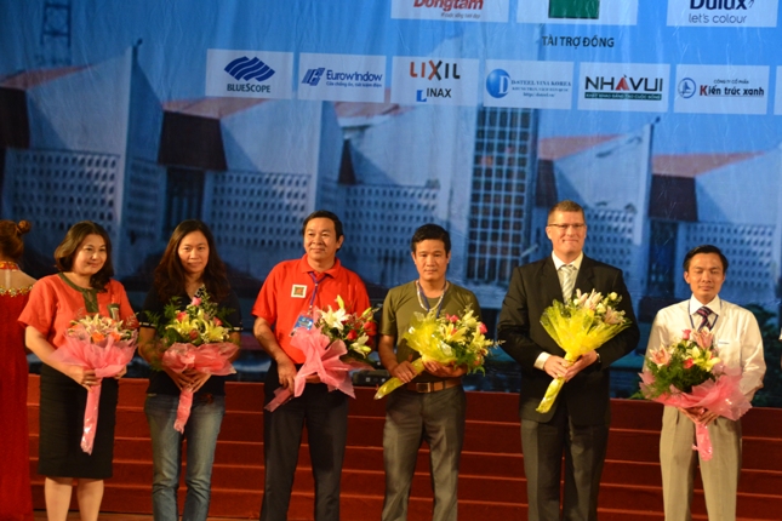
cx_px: 391
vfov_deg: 13.0
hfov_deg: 19.5
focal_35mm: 105
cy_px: 260
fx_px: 2281
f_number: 5.6
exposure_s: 1/125
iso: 1250
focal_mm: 70
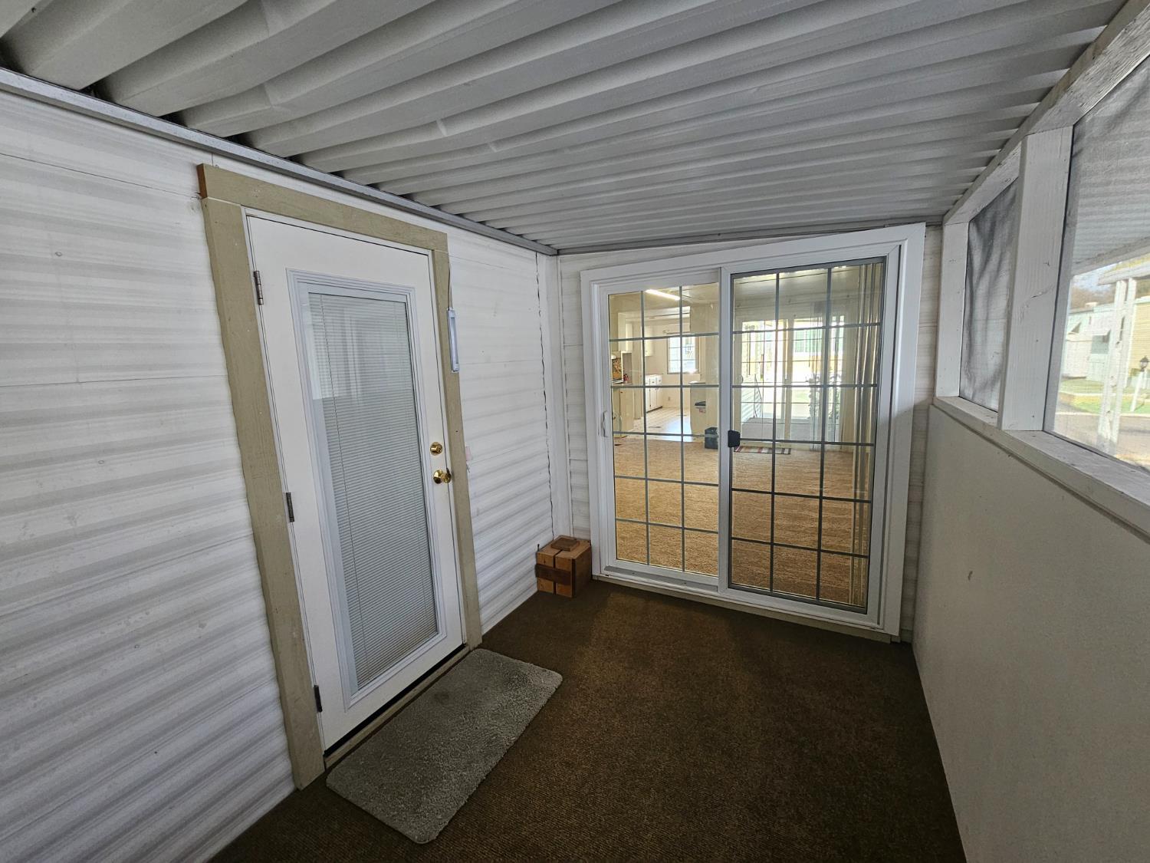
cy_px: 432
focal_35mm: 13
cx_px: 575
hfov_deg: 106.2
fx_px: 432
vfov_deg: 89.9
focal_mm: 2.2
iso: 200
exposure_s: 1/60
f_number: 2.2
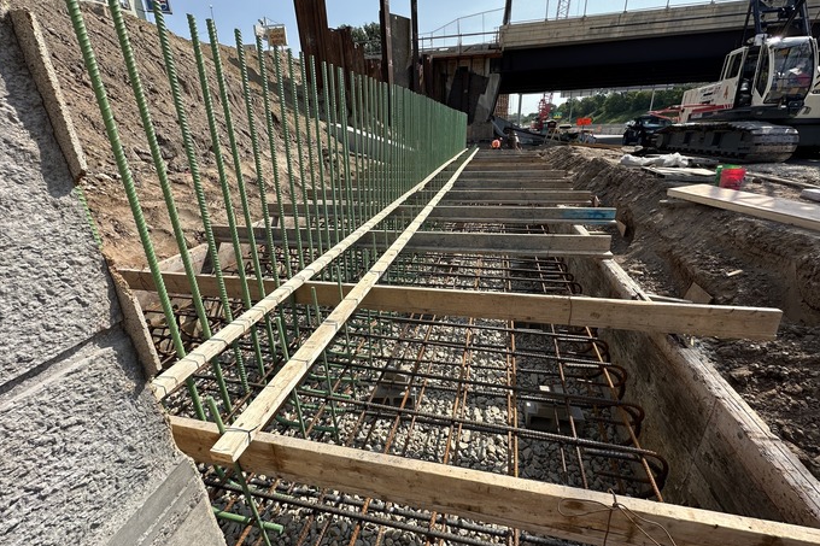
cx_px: 412
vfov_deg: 77.2
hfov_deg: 100.4
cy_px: 259
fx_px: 342
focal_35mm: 15
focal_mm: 2.22
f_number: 2.2
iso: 50
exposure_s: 1/1366
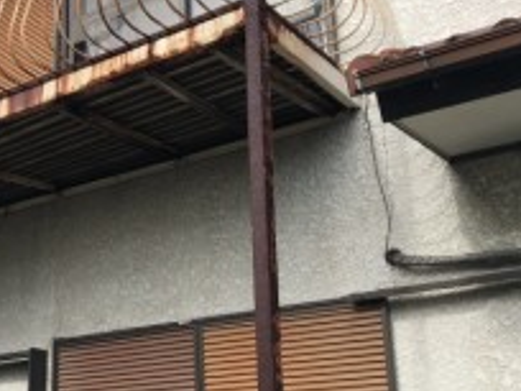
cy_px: 180
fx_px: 888
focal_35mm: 59
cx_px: 110
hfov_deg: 31.9
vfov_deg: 24.8
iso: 20
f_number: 1.8
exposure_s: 1/813
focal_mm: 3.99
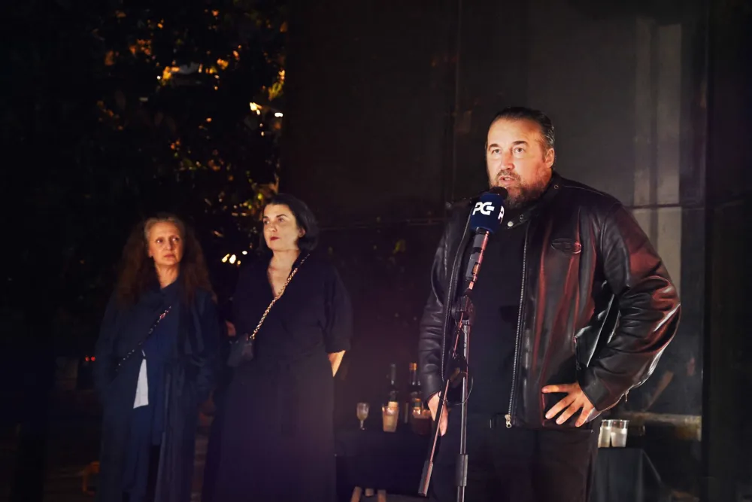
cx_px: 376
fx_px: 1003
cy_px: 251
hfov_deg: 41.1
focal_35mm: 48
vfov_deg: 28.1
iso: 5000
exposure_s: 1/100
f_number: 4.2
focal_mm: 48
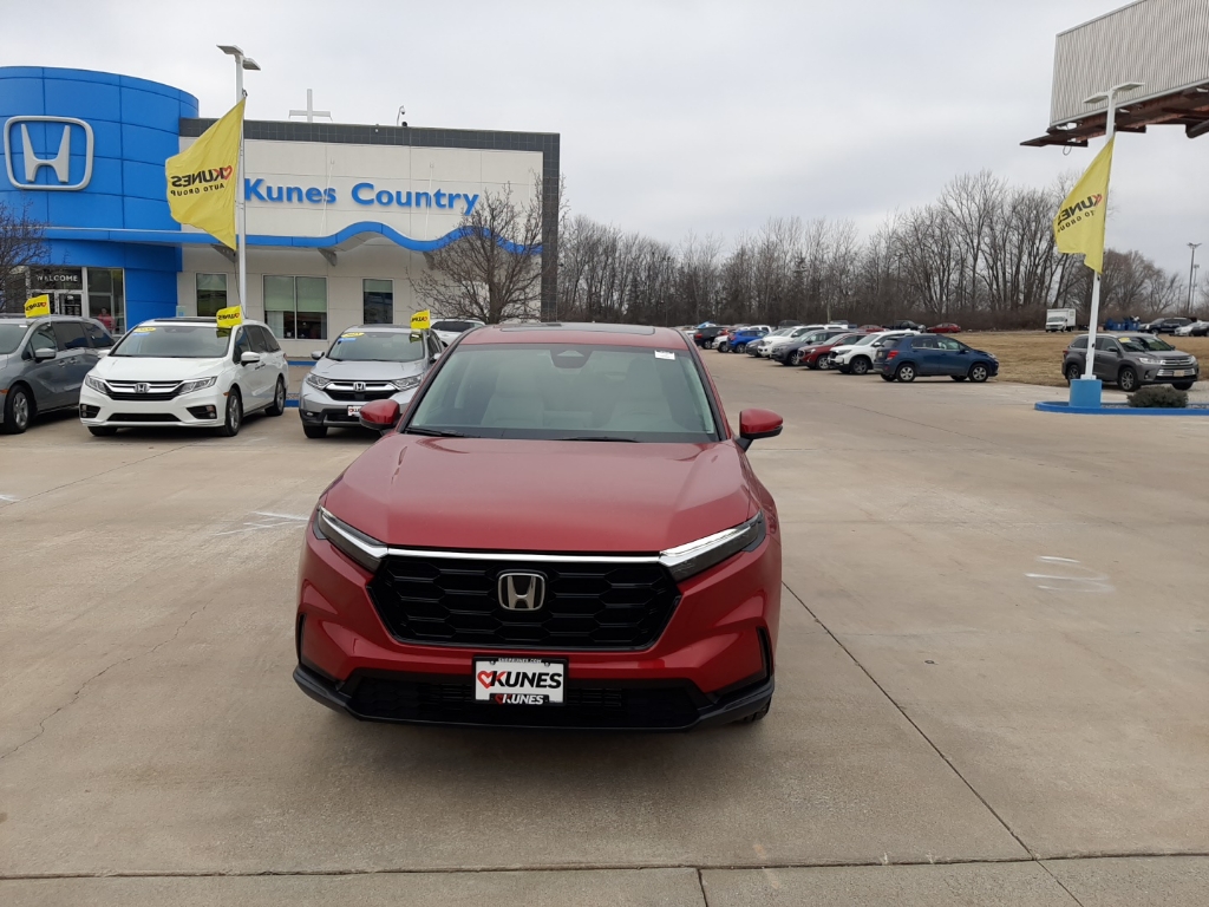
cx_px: 604
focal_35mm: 26
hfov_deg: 67.3
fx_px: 908
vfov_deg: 53.1
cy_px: 454
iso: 40
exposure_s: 1/949
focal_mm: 3.93
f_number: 1.7
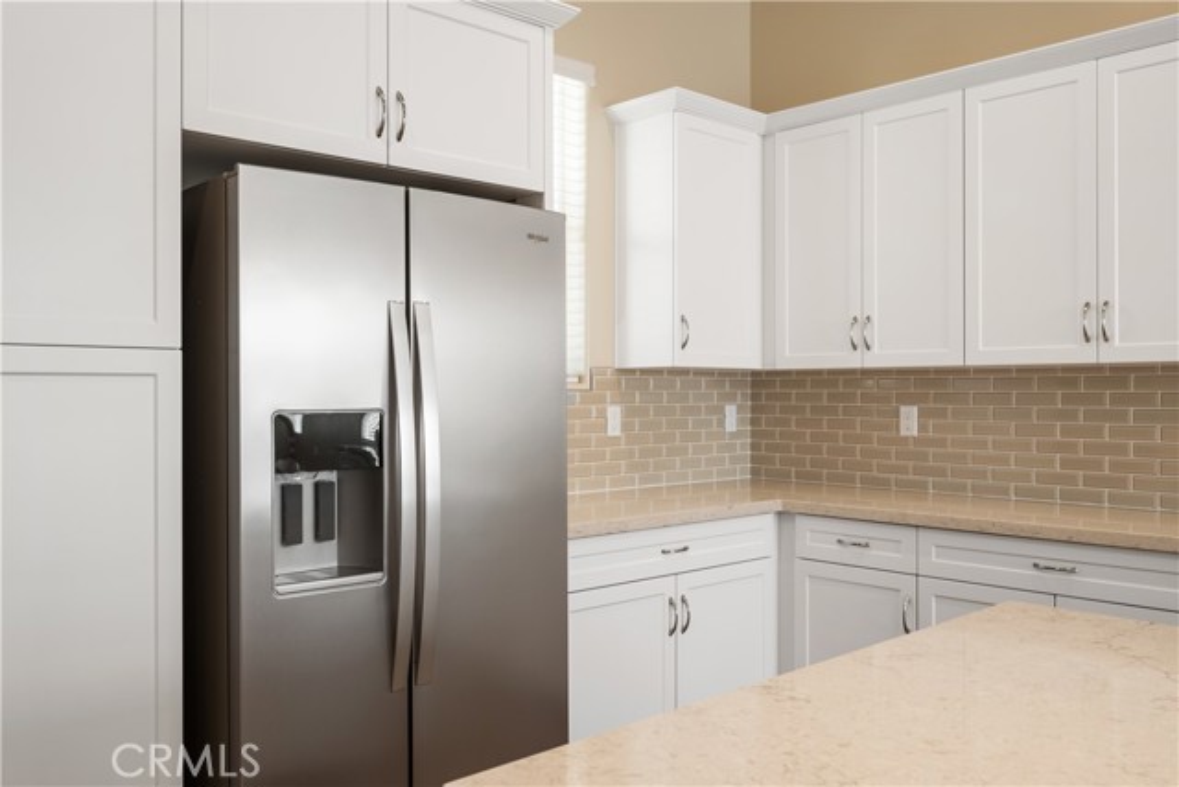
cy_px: 394
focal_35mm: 30
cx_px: 590
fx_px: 983
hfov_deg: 61.9
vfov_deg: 43.6
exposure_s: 1/6
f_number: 8
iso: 100
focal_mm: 30
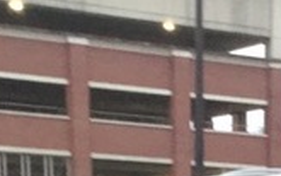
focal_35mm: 159
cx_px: 281
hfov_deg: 13.0
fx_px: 1217
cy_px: 680
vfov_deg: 6.7
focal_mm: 3.3
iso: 64
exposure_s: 1/30
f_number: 2.4
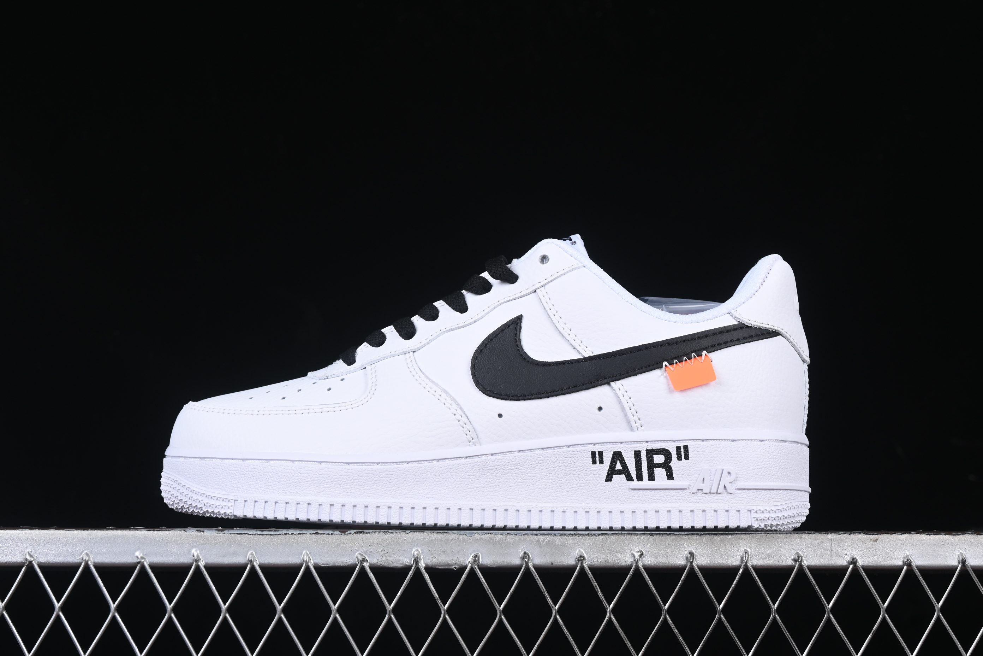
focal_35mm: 75
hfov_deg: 27.0
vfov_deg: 18.2
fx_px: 2048
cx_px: 492
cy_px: 328
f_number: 8
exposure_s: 1/100
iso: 160
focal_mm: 50
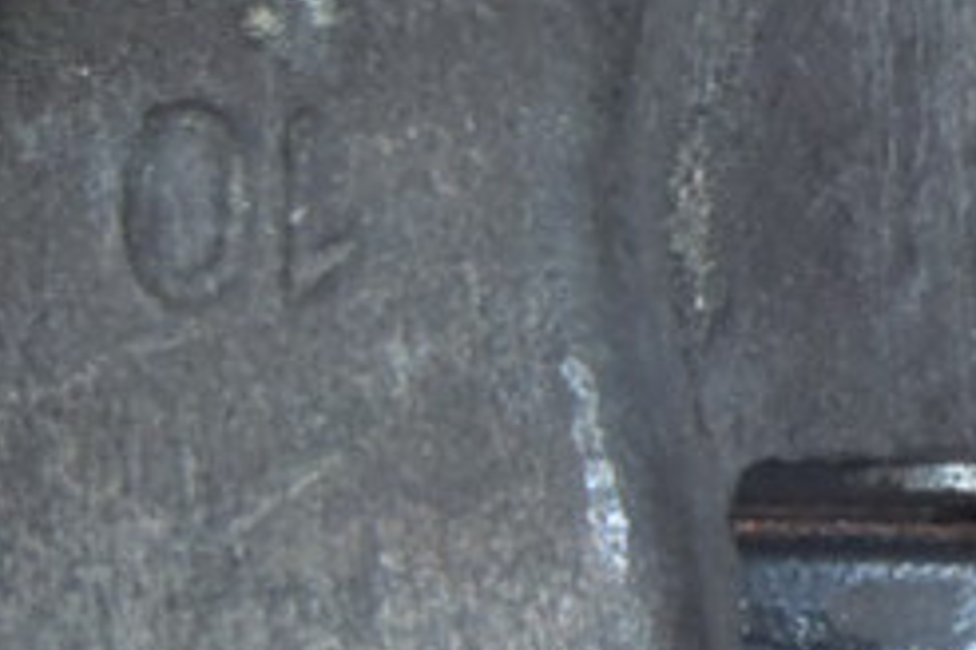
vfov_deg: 6.6
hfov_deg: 9.9
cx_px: 889
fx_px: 5584
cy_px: 678
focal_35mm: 206
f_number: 4.6
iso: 100
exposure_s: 1/40
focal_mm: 6.83
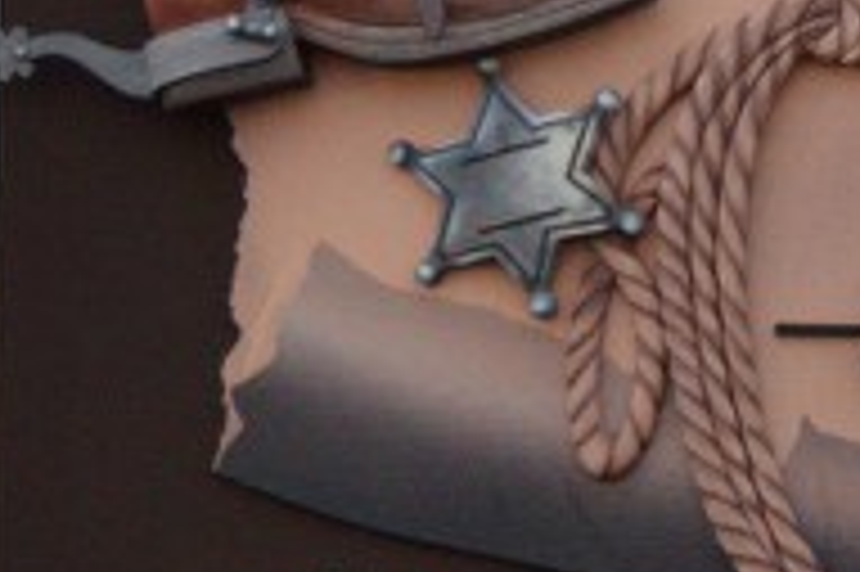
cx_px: 1315
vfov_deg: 5.3
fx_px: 6134
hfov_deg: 7.9
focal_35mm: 257
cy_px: 218
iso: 1600
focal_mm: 32
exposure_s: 1/200
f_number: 5
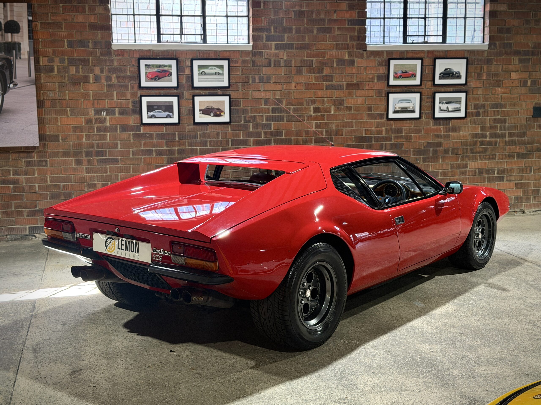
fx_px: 750
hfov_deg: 39.7
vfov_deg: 30.3
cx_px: 270
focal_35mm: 48
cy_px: 202
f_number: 1.78
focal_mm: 6.76
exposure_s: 1/40
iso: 320
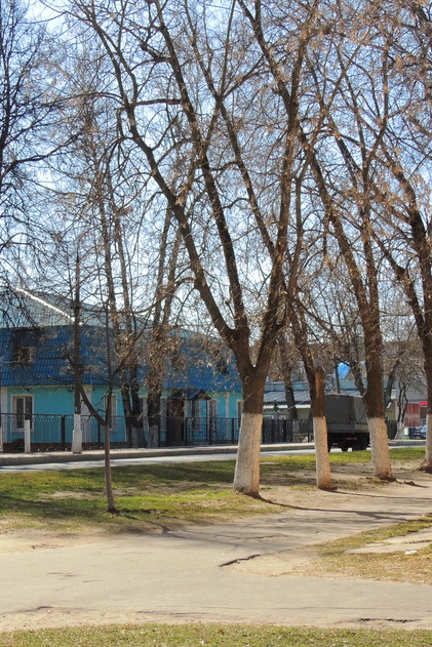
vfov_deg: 26.3
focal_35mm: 77
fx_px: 1385
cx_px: 183
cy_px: 325
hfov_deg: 17.7
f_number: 6.5
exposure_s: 1/640
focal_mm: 9.8
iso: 400
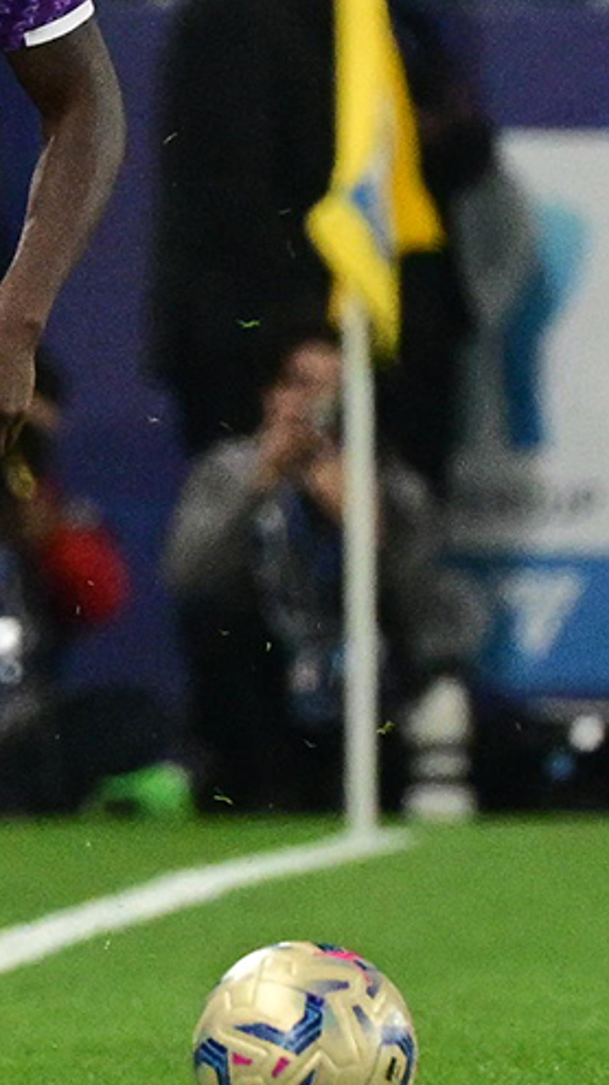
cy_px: 327
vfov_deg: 1.9
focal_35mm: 1143
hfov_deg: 1.1
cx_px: 134
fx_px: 32852
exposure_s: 1/1600
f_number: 4
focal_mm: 300
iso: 5000
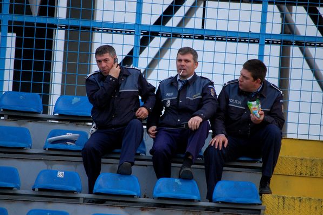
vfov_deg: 4.5
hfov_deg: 6.8
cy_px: 108
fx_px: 2718
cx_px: 163
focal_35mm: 303
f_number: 5.6
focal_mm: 200
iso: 800
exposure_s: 1/640
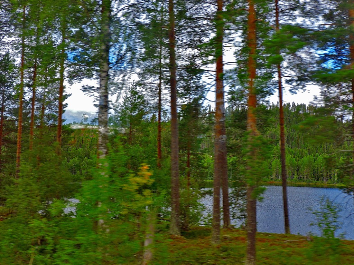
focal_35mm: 40
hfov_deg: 46.8
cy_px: 132
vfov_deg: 36.0
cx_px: 177
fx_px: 409
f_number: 3.3
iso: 100
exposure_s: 1/250
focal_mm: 7.1
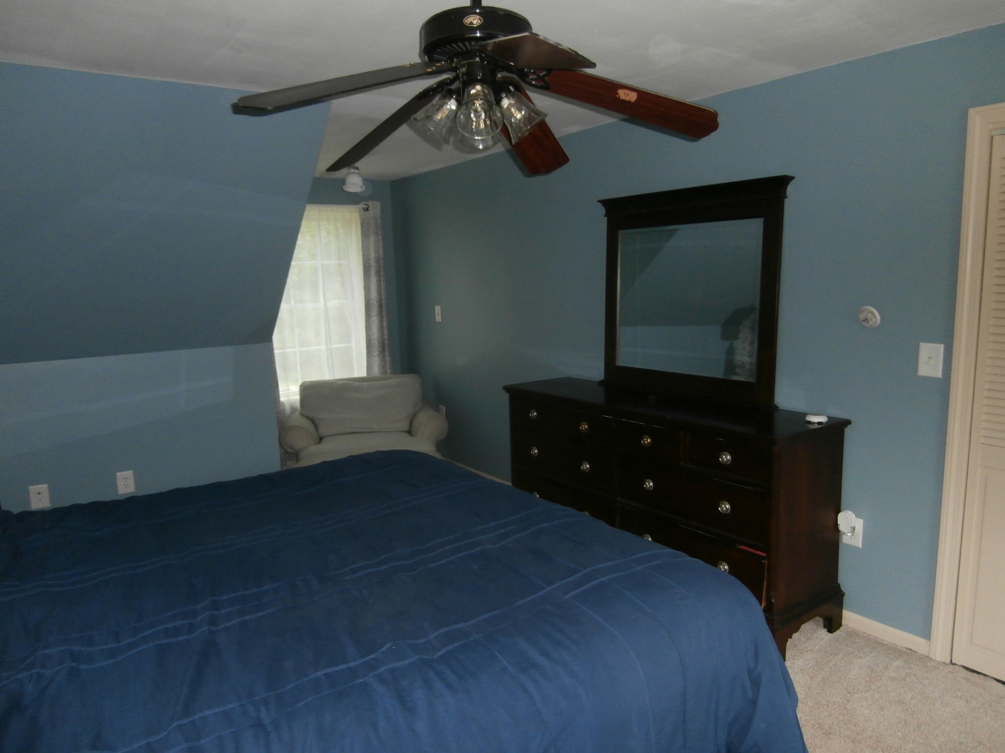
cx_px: 502
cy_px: 376
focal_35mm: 24
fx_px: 697
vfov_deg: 56.8
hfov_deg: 71.6
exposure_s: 1/30
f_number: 3
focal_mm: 4.2
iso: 200
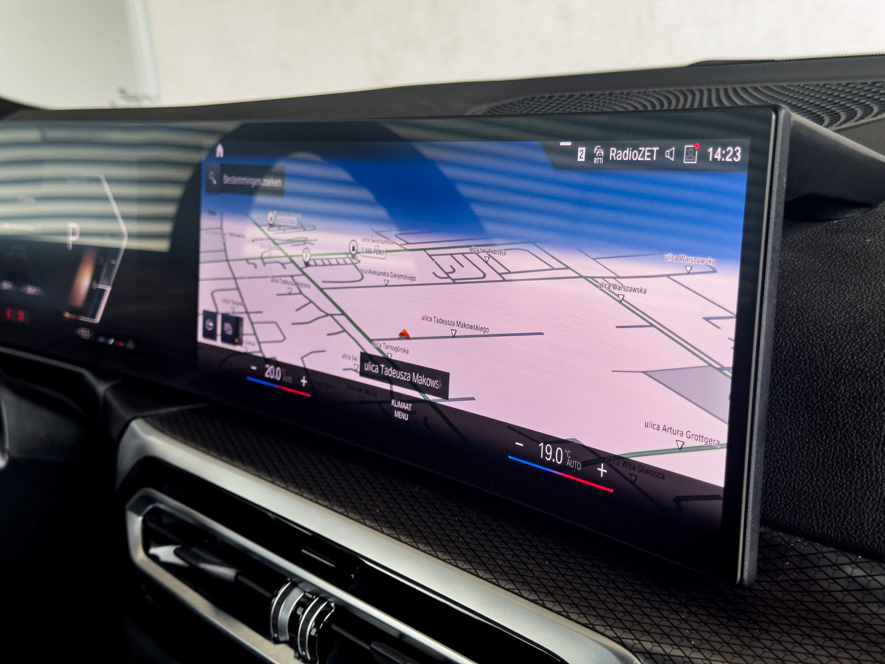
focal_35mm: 48
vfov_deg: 30.3
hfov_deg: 39.7
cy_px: 332
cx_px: 442
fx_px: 1227
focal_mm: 6.86
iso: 125
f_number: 1.8
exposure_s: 1/60
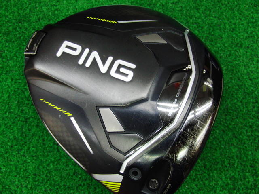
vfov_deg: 38.7
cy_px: 97
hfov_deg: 50.1
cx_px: 130
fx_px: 277
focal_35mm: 37
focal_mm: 6.42
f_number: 3.6
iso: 400
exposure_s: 1/50
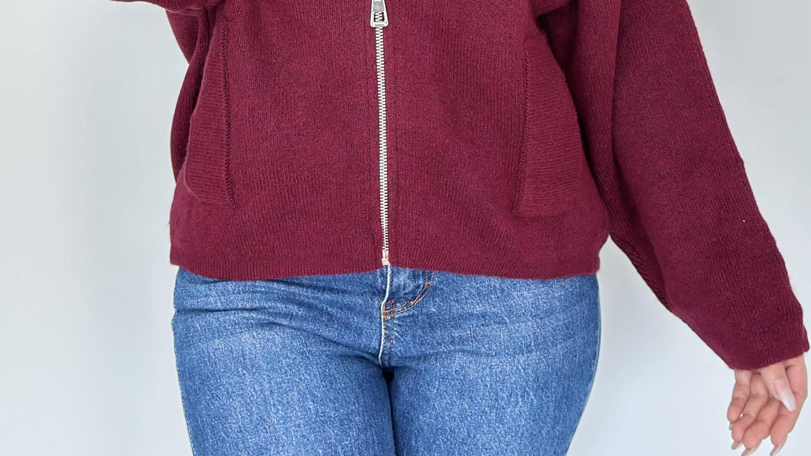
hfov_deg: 25.6
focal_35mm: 83
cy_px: -168
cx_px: 407
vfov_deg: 13.9
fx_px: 1785
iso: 64
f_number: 1.78
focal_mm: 6.86
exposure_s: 1/120
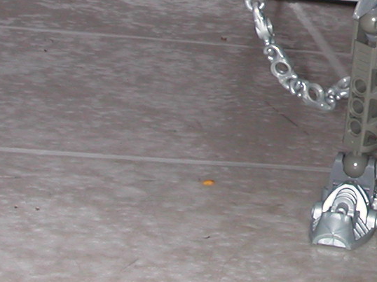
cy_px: 27
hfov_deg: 14.7
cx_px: 509
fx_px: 1393
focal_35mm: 128
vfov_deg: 11.5
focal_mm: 6.6
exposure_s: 1/59.9
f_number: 4.8
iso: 100
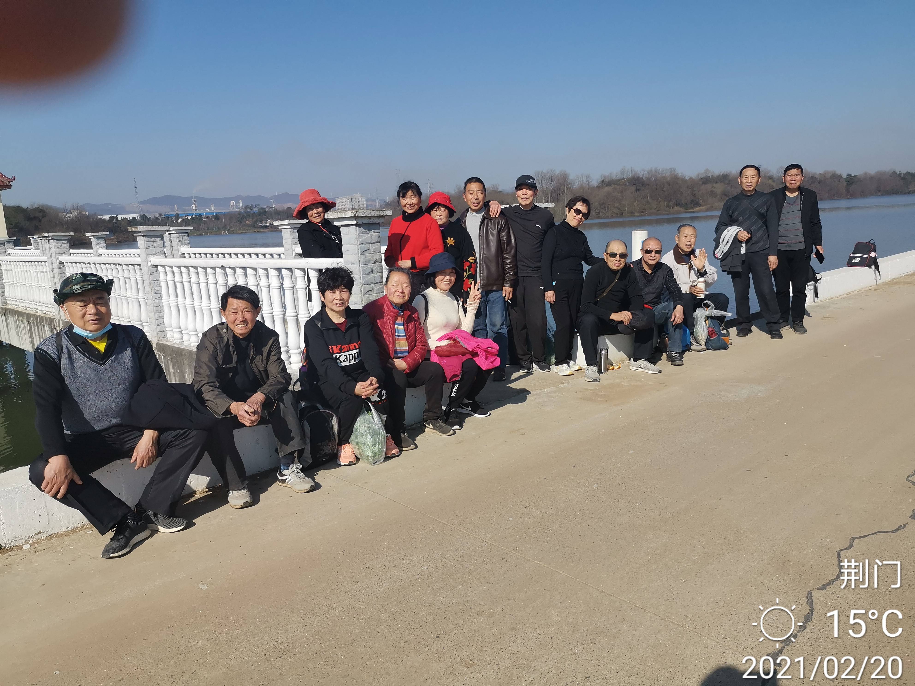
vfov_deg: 51.4
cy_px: 343
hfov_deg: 65.3
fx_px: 714
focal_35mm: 27
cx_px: 458
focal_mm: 4.75
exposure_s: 1/4695
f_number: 1.8
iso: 50
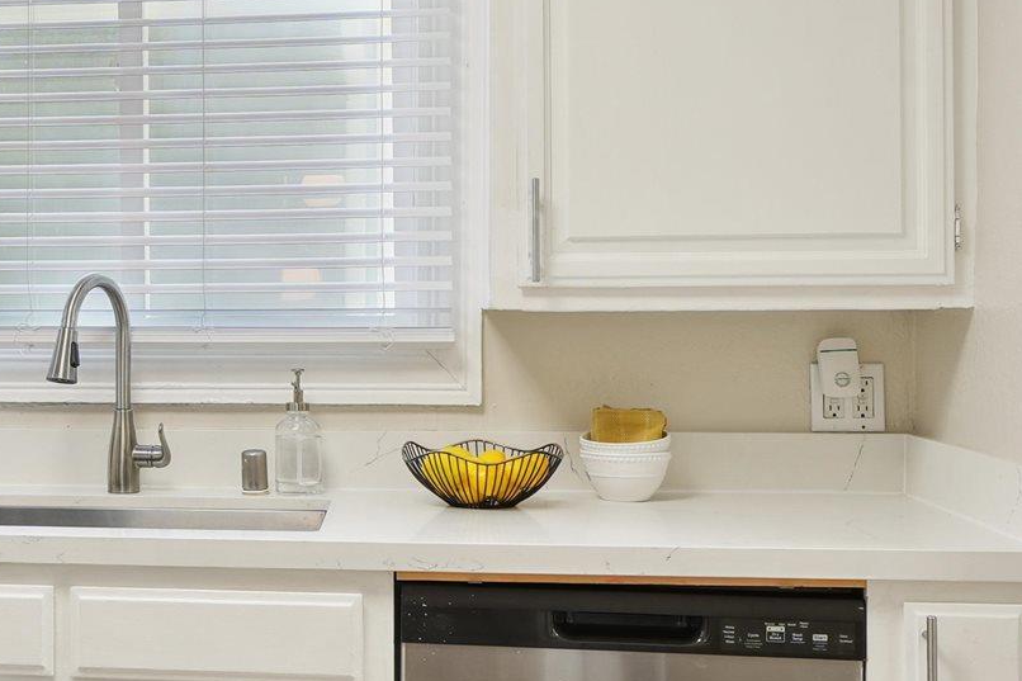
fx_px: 1731
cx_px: 103
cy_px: 270
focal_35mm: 61
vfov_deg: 22.2
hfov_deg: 31.4
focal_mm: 16
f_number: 5.6
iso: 100
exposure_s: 1/10
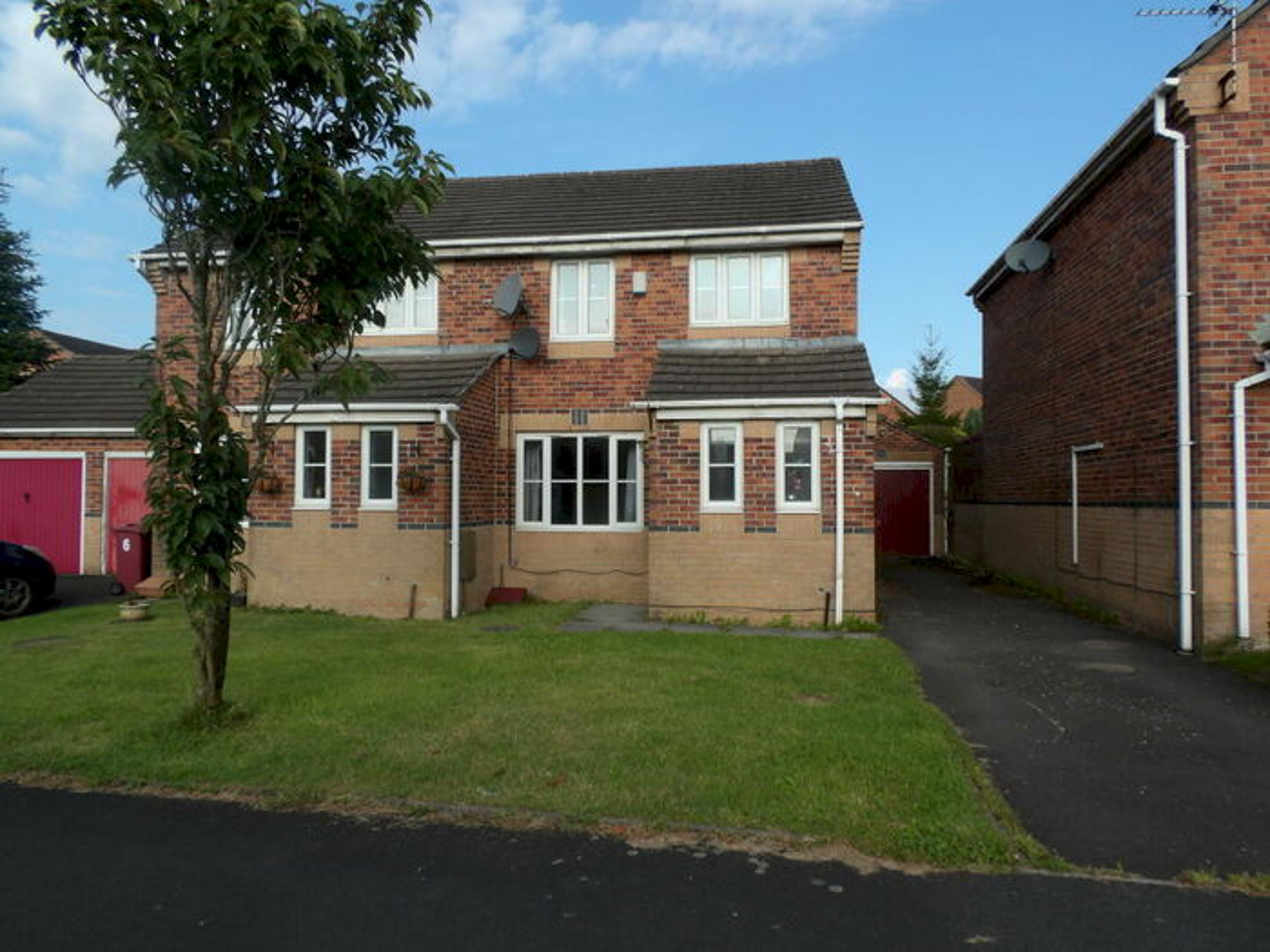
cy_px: 476
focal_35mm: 24
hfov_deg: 71.6
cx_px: 635
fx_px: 881
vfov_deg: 56.8
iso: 100
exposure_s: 1/431
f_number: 4.1
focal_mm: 4.3
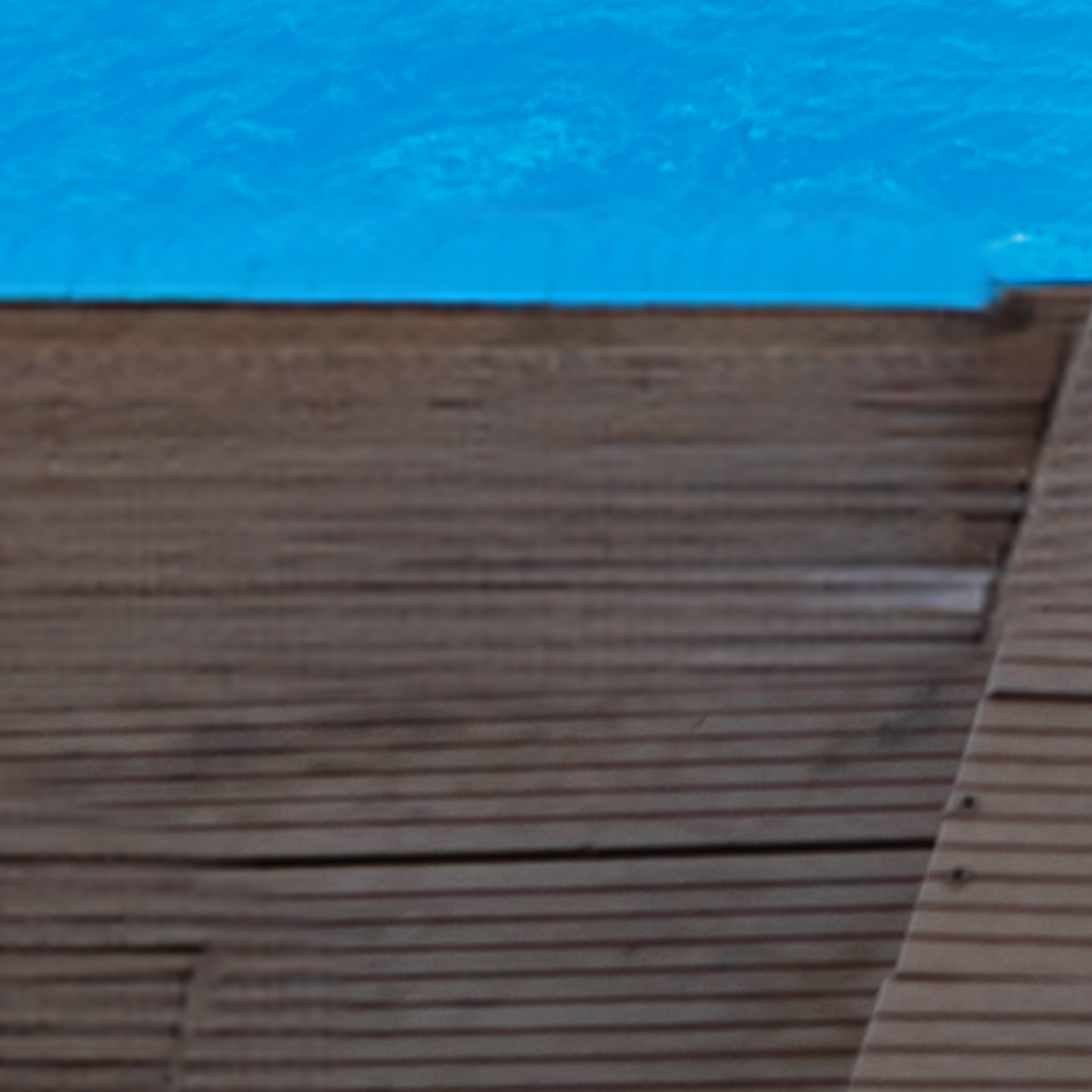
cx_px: 1984
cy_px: -2990
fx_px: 5818
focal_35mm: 163
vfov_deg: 7.9
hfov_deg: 10.1
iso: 160
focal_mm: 16
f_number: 5
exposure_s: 1/200
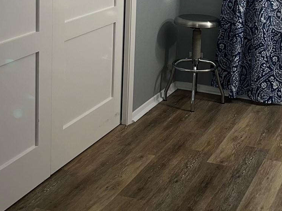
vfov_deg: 20.1
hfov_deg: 27.0
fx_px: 578
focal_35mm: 71
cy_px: 2
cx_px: 214
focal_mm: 5.1
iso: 32
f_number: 1.6
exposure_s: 1/33
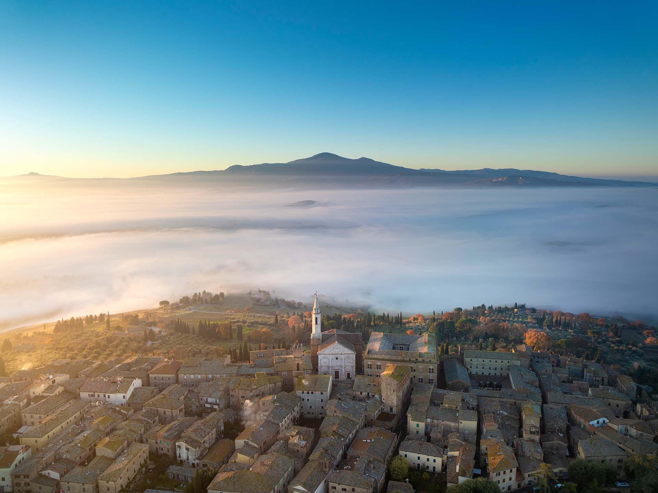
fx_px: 456
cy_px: 246
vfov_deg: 56.8
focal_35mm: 24
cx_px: 329
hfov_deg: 71.6
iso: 100
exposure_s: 1/400
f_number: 4
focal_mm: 12.29
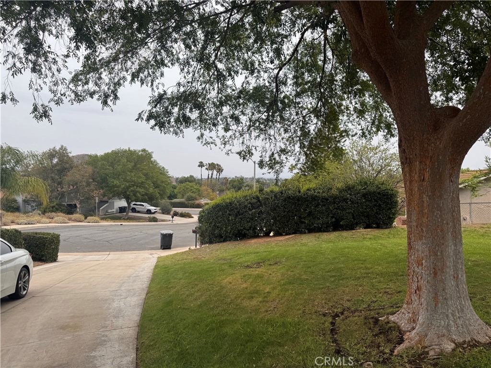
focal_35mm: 24
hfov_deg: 71.6
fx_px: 340
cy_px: 184
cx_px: 246
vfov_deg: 56.8
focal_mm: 6.76
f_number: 1.78
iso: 80
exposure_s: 1/3597
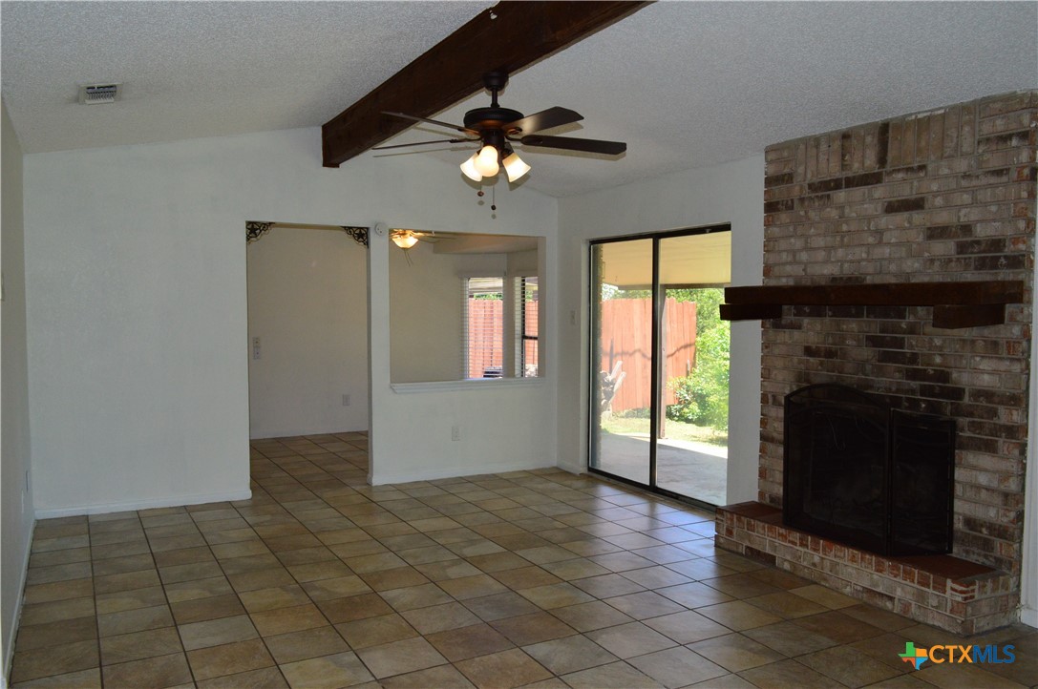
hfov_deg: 67.4
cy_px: 344
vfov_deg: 47.8
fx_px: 778
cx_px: 519
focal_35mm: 27
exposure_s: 1/200
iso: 800
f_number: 9
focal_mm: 18
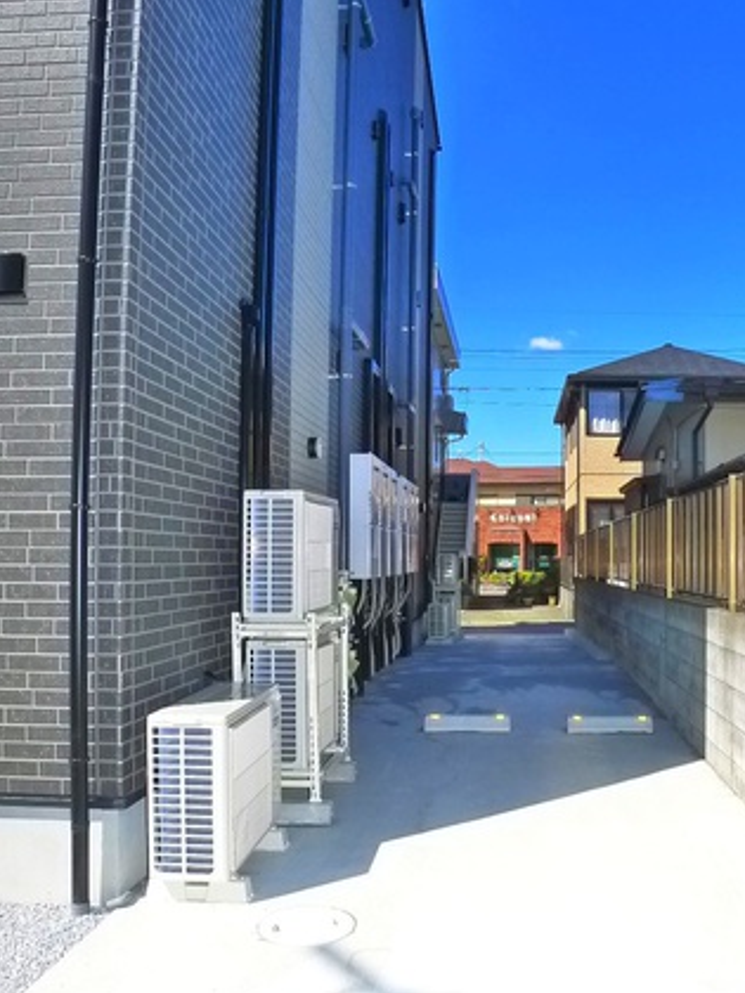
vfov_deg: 46.7
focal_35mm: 40
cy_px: 549
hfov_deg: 35.6
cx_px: 505
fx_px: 1148
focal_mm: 5.1
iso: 400
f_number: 4
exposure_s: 1/800
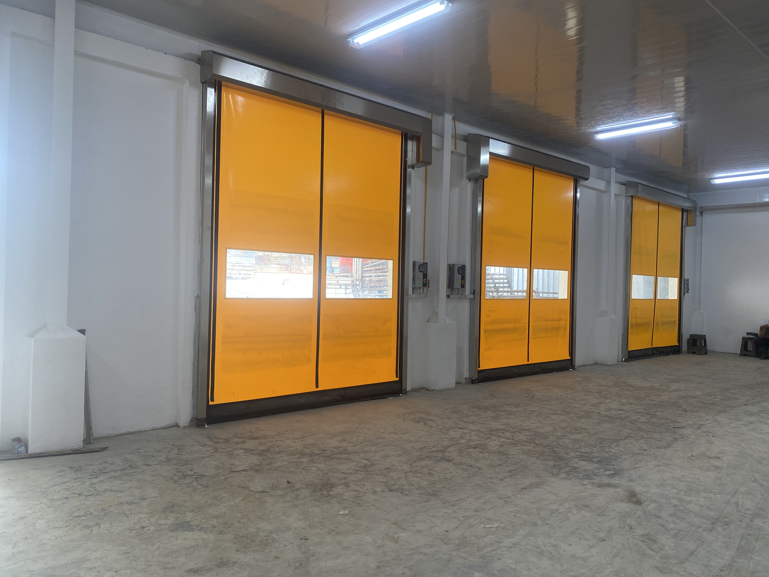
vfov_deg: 53.1
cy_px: 288
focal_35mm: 26
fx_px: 578
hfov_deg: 67.3
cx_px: 384
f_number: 1.8
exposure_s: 1/121
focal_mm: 4.25
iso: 100
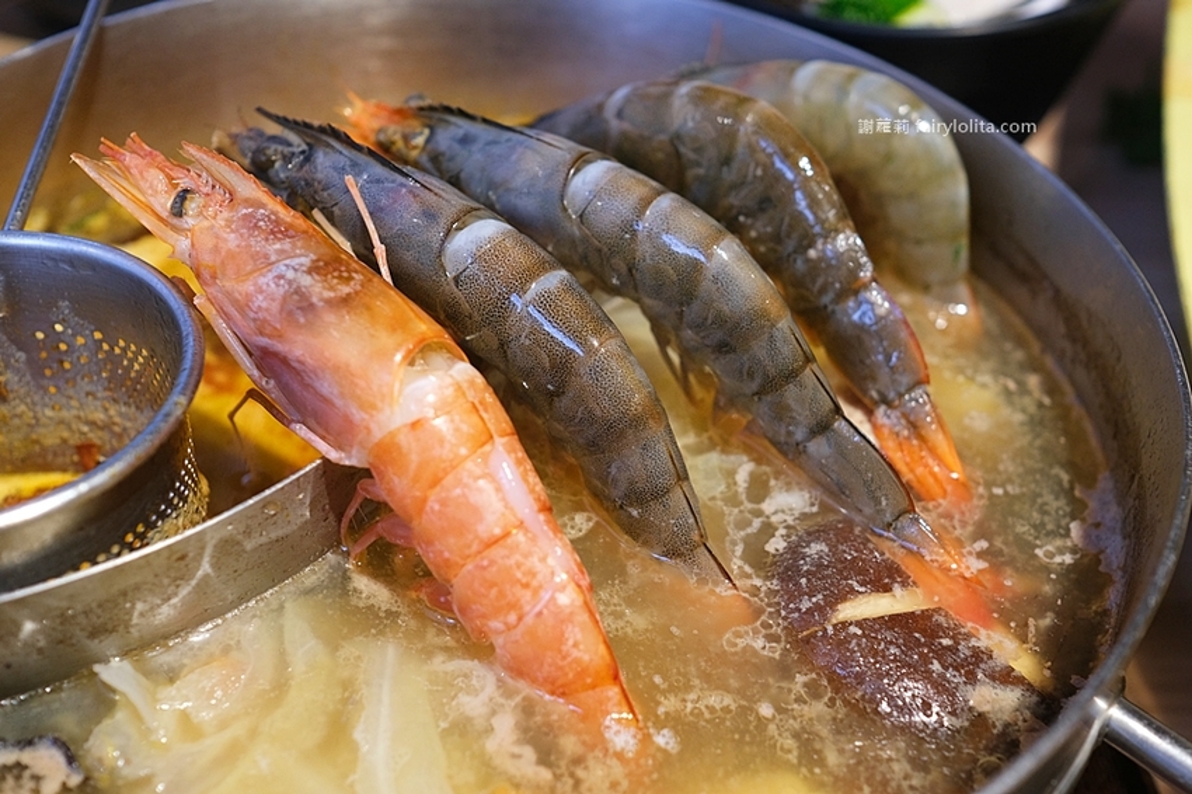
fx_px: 1158
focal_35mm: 35
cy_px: 397
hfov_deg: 54.5
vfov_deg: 37.8
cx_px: 596
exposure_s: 1/56
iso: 1000
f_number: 3.2
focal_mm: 23
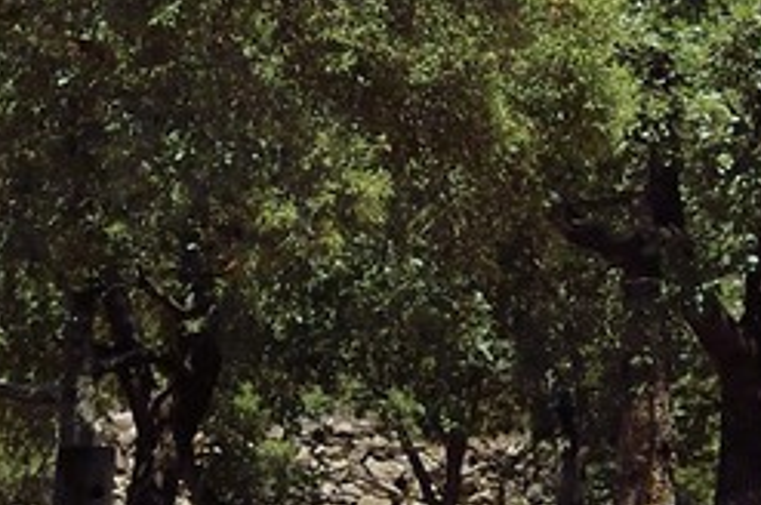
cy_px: -542
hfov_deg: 6.2
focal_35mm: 311
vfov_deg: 4.3
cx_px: 2089
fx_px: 6566
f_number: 10
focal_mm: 48
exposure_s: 1/400
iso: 200
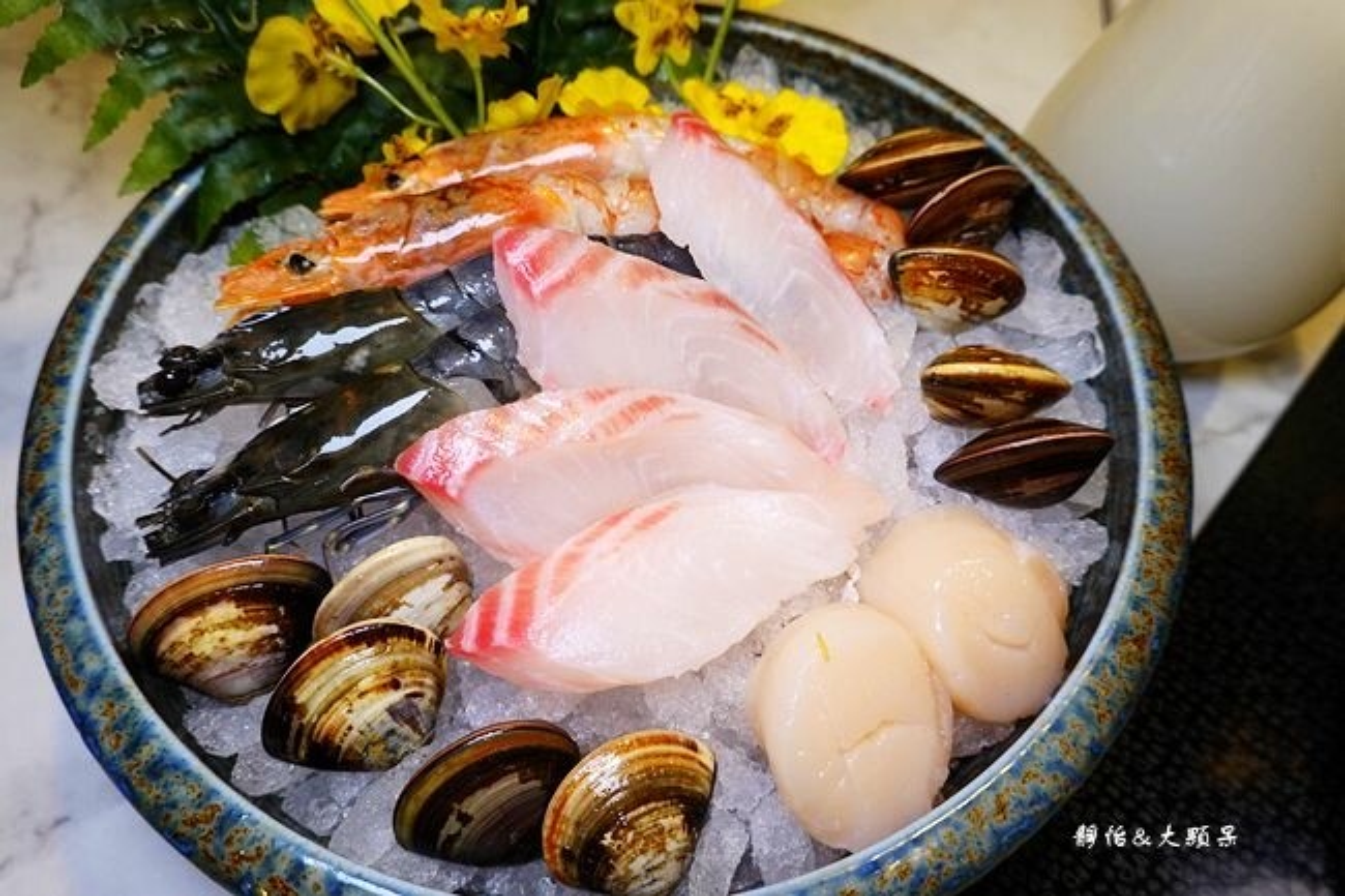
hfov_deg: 73.8
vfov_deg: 53.1
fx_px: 896
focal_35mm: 24
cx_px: 672
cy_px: 448
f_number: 2.8
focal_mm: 9
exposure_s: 1/125
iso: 125
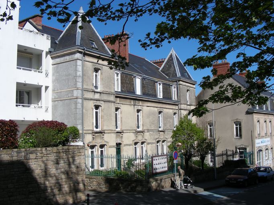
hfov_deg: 49.0
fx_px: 301
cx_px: 137
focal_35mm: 38
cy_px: 102
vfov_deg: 37.7
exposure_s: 1/678
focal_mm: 6.3
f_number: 4
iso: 50
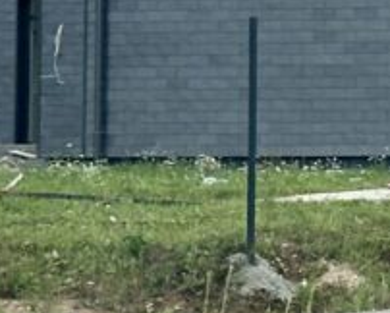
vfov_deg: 6.5
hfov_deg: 7.7
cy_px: -129
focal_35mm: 237
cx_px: 851
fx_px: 2738
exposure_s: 1/3876
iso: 64
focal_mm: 6.86
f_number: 1.78
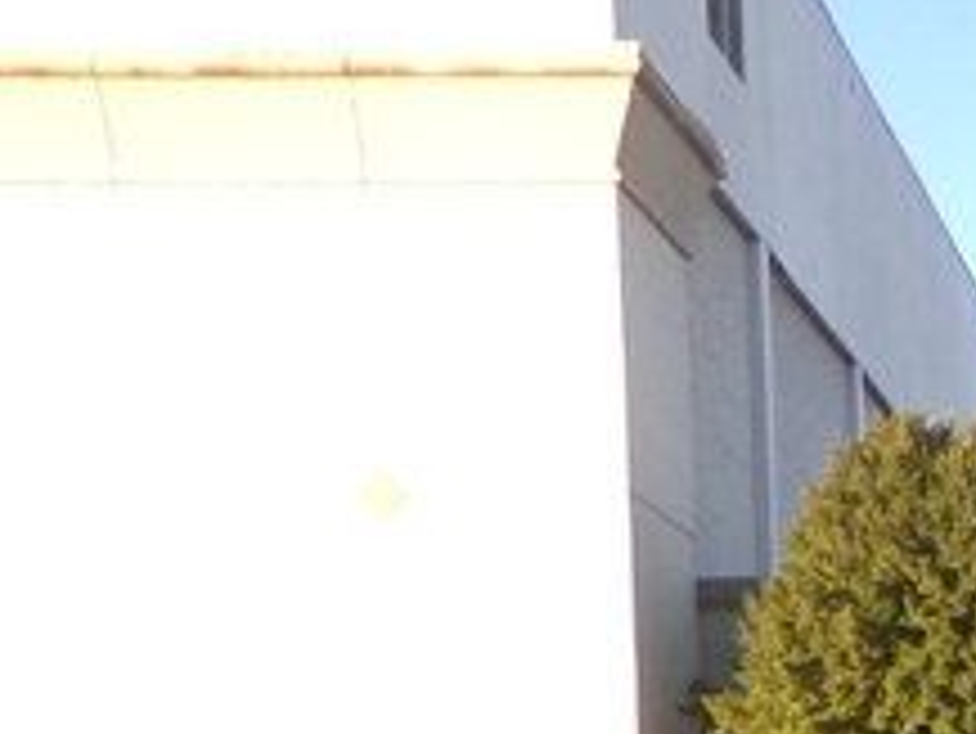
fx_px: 3188
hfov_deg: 16.1
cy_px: 1545
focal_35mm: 113
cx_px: 1399
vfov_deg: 11.6
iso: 100
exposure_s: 1/200
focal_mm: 4.3
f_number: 3.7
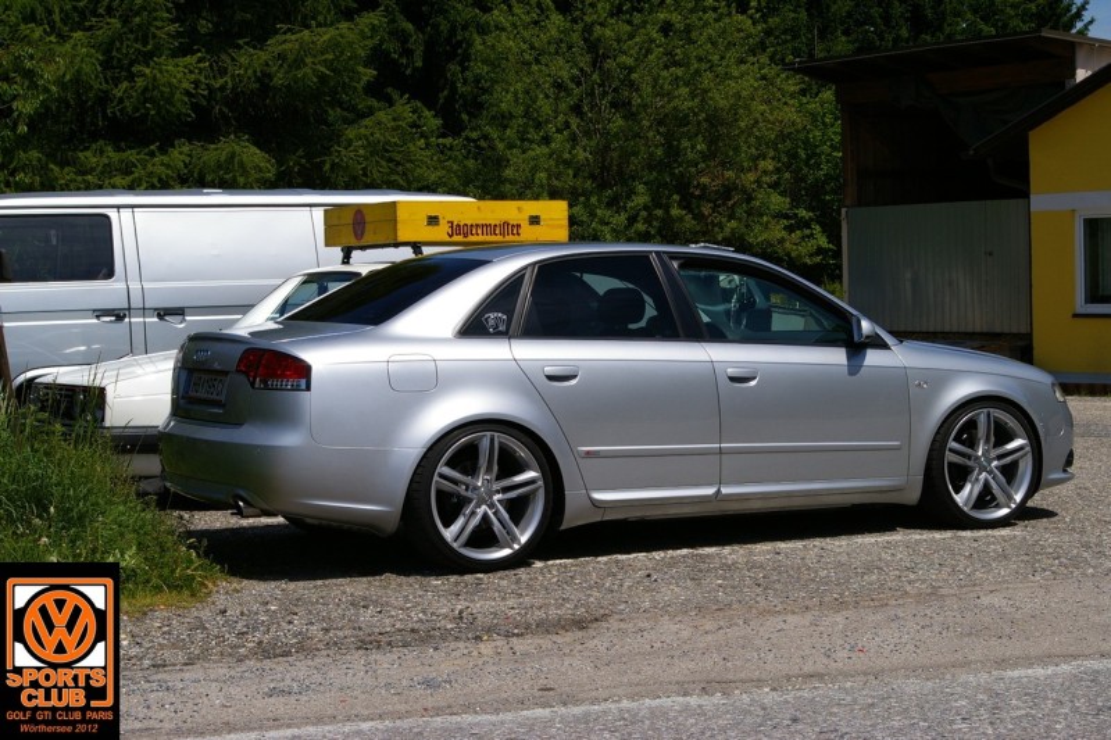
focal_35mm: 64
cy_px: 370
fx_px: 1990
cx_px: 556
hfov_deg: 31.2
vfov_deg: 21.1
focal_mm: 43
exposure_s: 1/350
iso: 200
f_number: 11
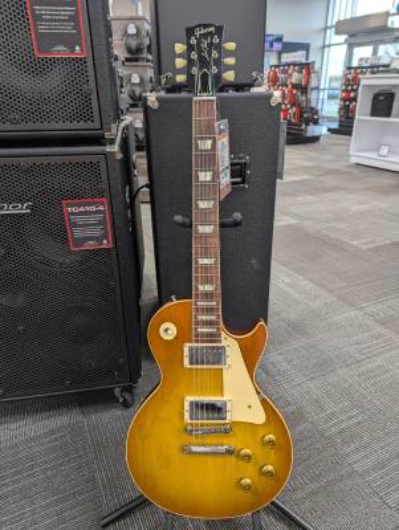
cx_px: 200
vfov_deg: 71.5
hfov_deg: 56.9
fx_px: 368
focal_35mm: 24
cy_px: 265
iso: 63
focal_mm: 6.81
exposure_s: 1/40
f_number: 1.85
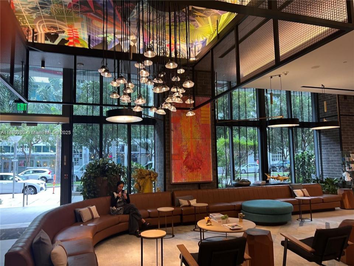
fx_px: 266
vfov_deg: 53.1
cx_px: 177
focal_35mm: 26
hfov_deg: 67.3
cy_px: 133
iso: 80
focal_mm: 5.7
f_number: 1.5
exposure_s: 1/60
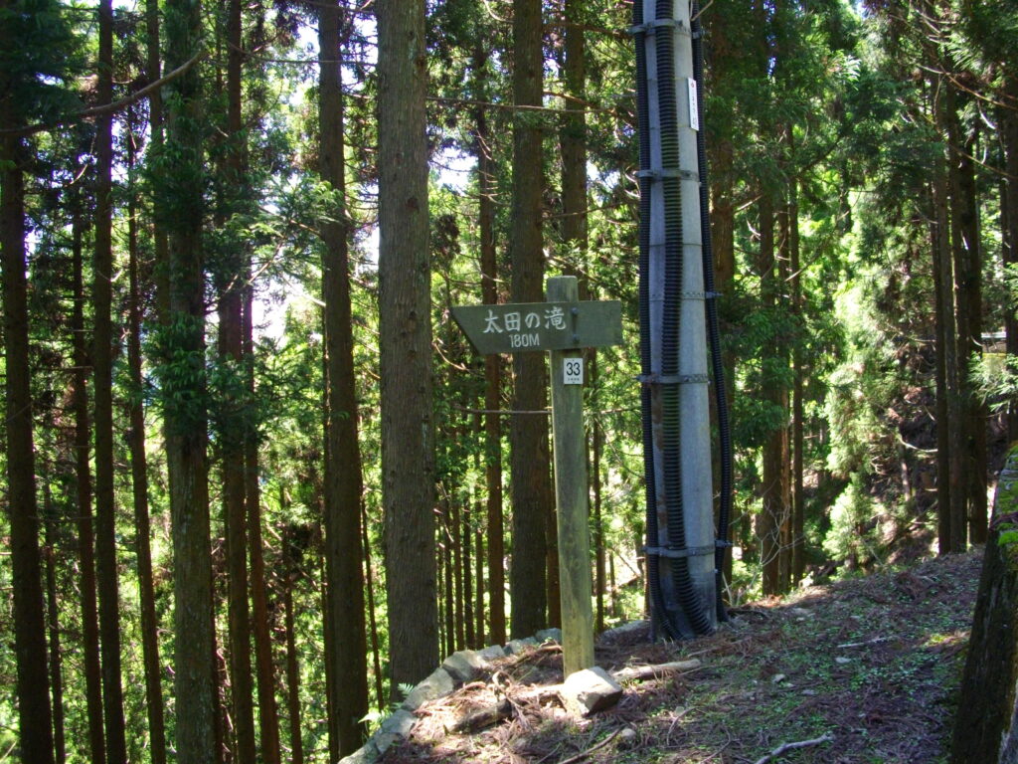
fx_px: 1088
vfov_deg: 38.7
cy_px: 382
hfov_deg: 50.1
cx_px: 509
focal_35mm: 37
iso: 200
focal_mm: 6.2
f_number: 2.8
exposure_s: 1/100
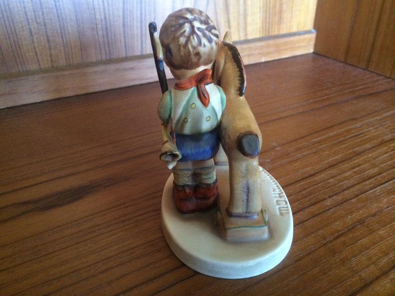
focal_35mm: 30
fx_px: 342
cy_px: 148
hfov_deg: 60.0
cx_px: 198
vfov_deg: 46.8
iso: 320
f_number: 2.2
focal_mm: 4.12
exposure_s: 1/15
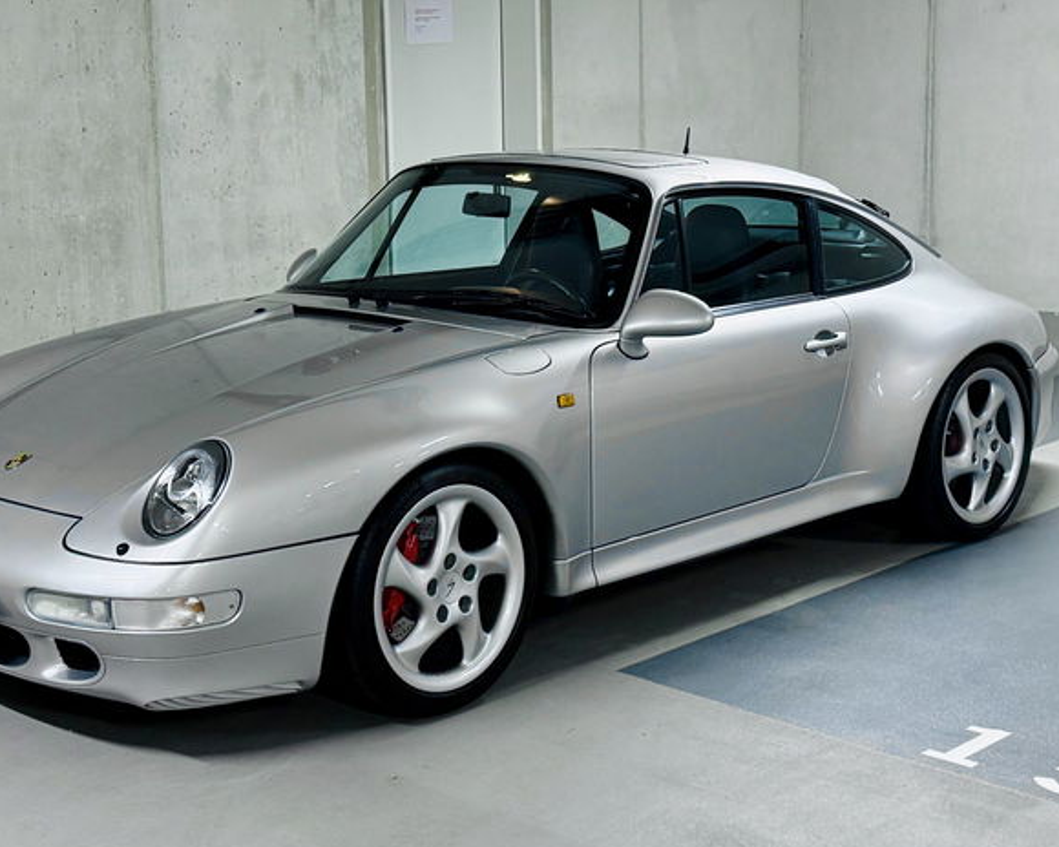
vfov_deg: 46.8
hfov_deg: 56.8
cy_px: 334
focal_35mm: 31
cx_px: 433
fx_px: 972
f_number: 1.78
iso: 250
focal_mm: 6.76
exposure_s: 1/100
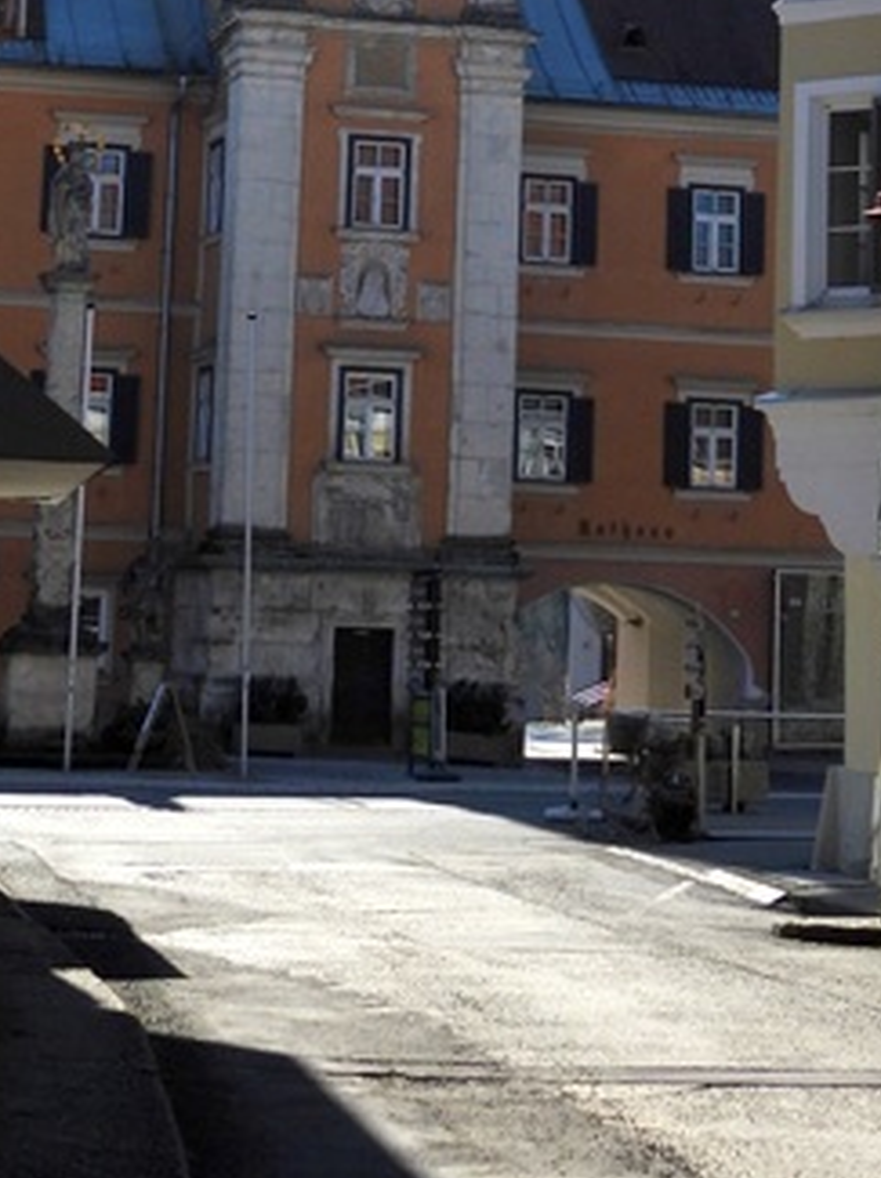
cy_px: -98
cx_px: 482
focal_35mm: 106
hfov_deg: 13.9
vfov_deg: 17.9
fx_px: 3604
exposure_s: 1/2000
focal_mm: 7.7
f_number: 3.2
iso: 100
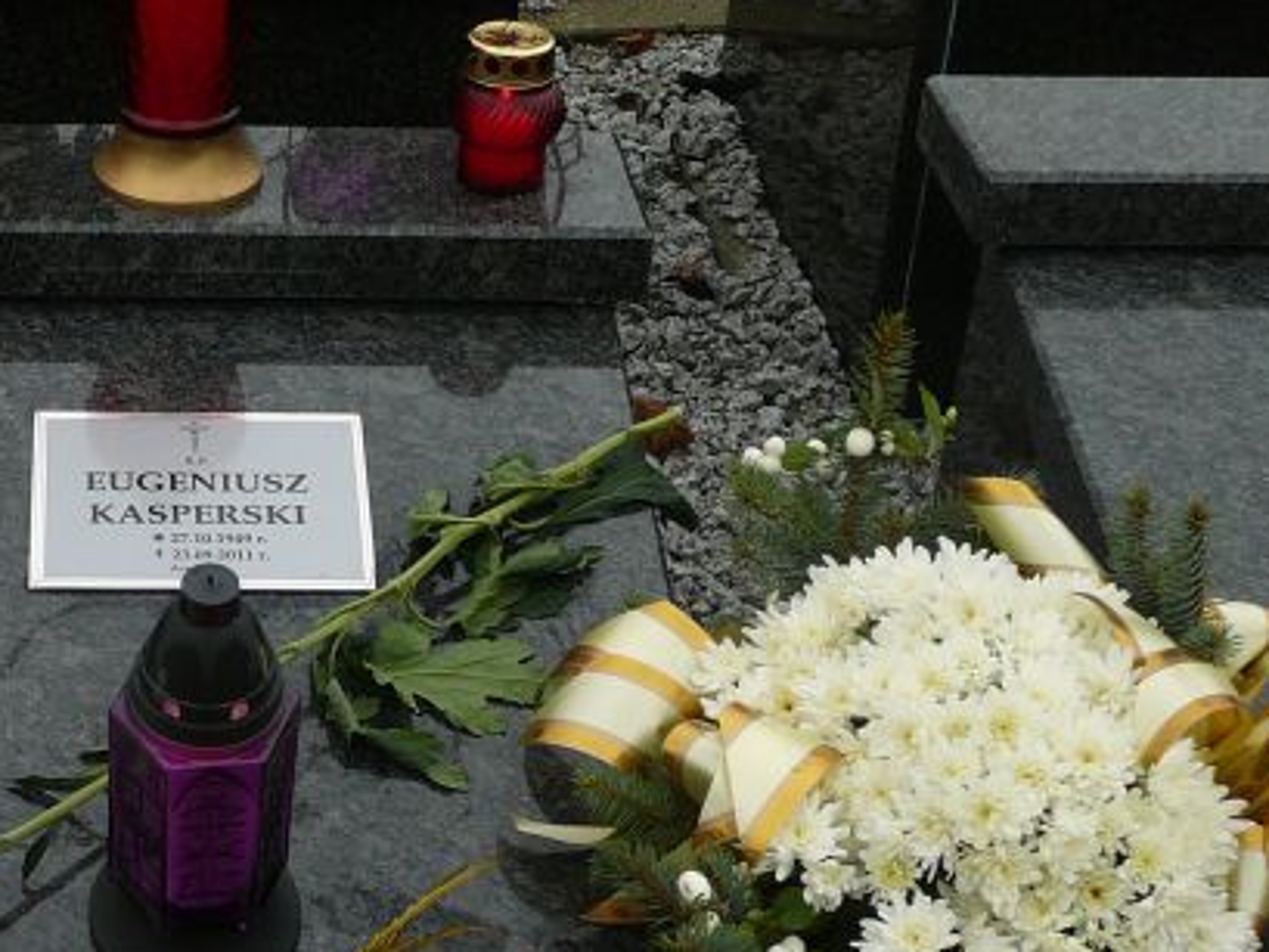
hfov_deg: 24.8
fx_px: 2824
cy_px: 540
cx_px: 220
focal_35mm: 77
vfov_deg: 19.1
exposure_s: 1/200
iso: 80
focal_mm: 6.1
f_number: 3.1
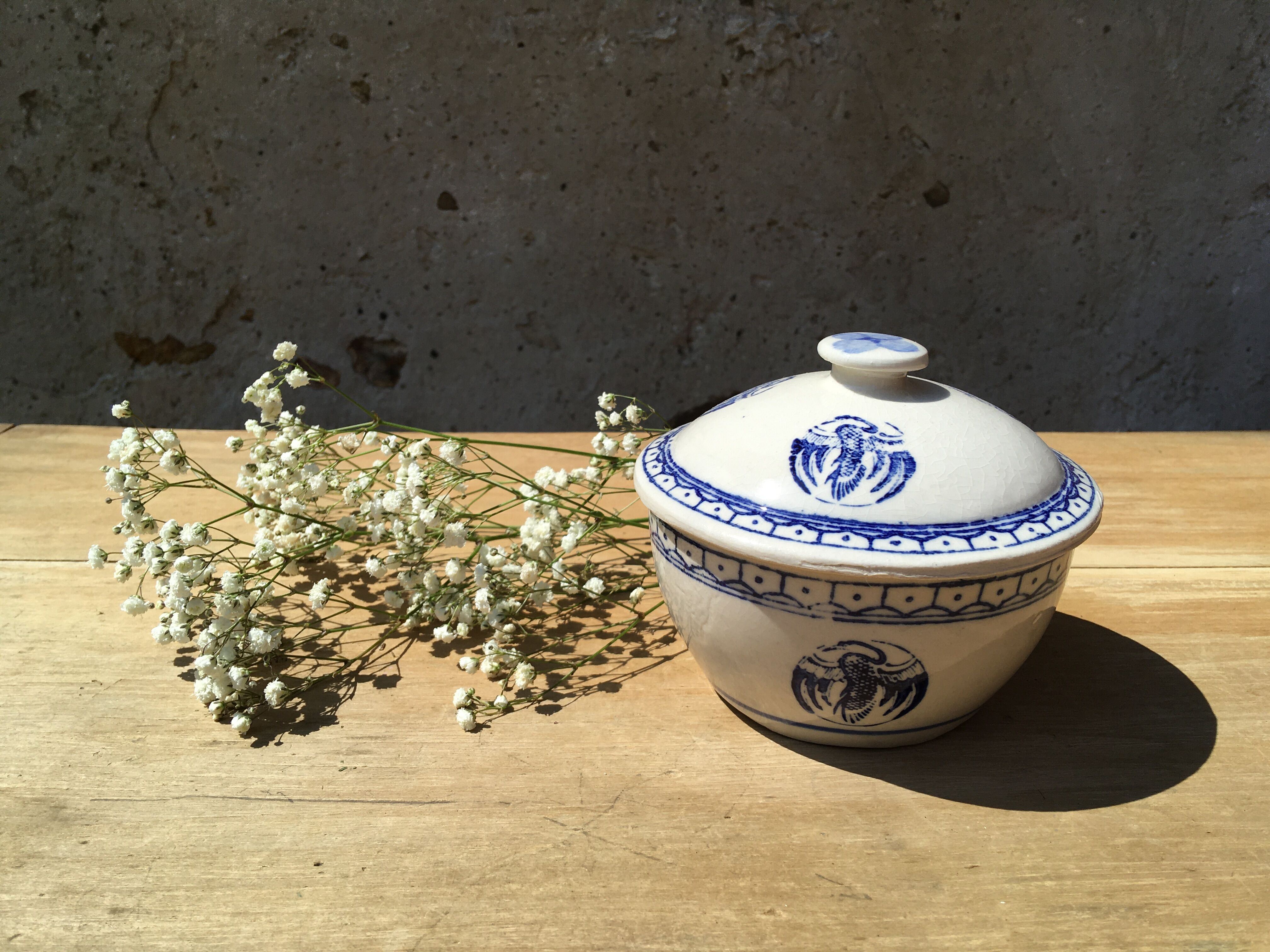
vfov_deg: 48.2
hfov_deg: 61.7
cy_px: 476
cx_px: 635
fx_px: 1064
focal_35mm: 29
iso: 25
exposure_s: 1/2137
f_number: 2.2
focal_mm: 4.15
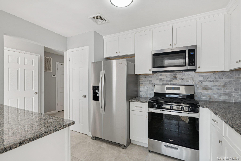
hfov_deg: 96.7
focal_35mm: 16
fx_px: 107
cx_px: 120
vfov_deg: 73.7
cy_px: 80
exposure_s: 1/40
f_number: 8
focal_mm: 16
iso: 400
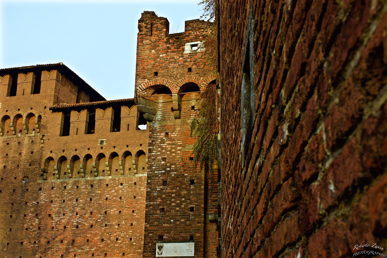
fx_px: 548
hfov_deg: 38.9
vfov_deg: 26.5
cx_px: 194
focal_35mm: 51
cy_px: 129
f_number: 9
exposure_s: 1/60
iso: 100
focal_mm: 34
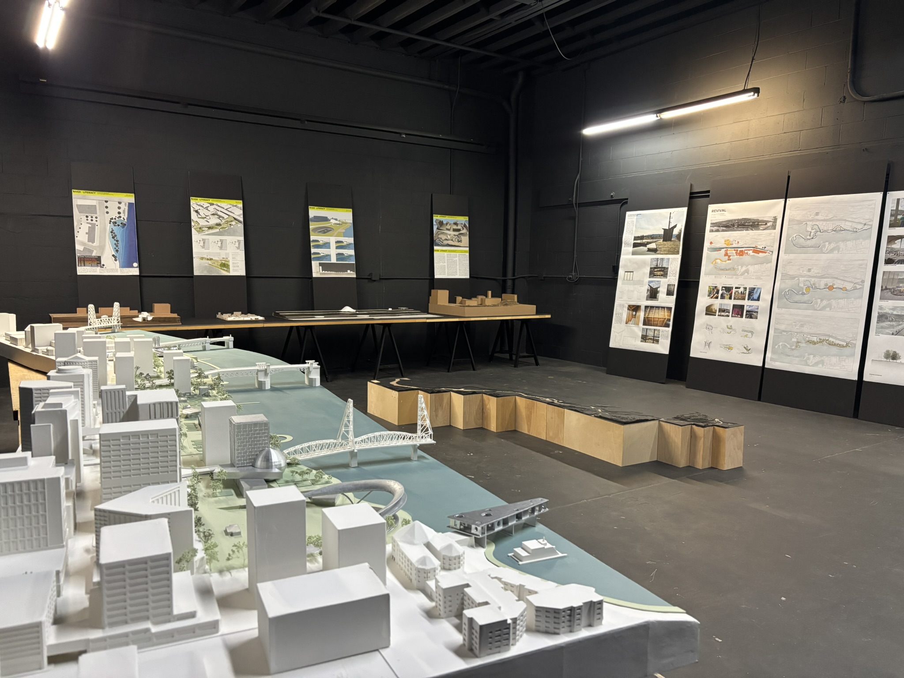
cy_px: 339
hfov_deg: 67.3
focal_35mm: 26
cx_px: 452
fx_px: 679
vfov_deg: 53.1
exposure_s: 1/60
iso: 400
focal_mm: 5.96
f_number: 1.6
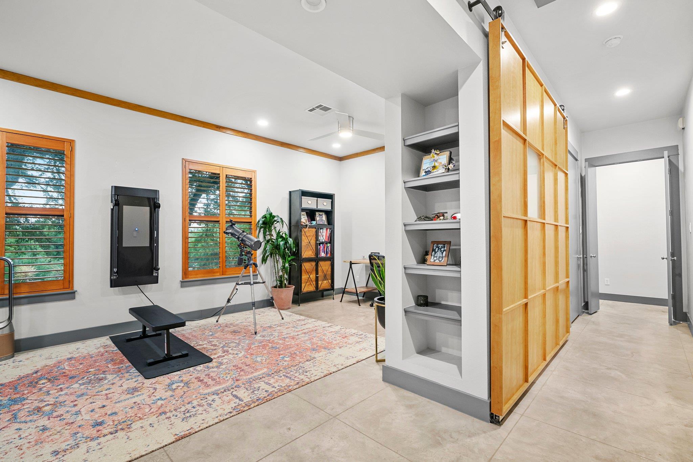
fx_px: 308
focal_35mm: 16
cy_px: 231
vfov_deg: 73.8
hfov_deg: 96.7
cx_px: 346
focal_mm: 16
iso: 2000
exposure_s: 1/4
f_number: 8
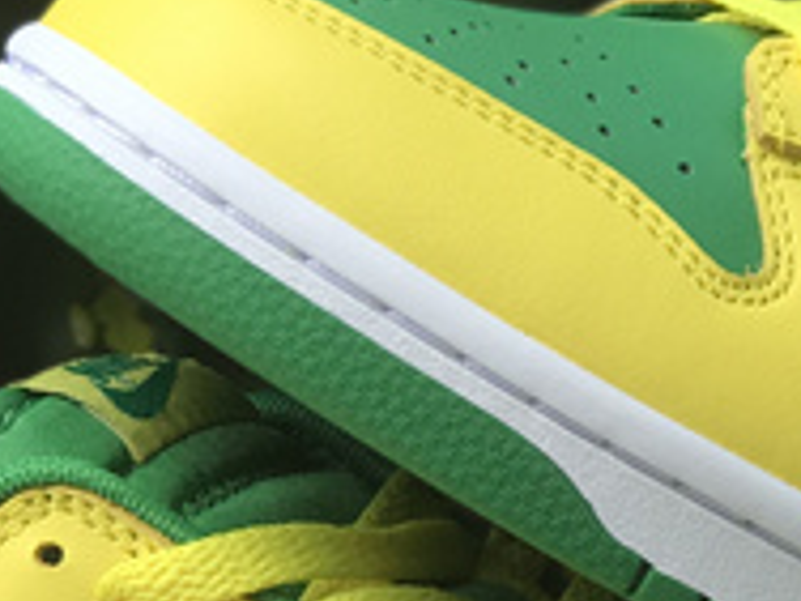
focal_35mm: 224
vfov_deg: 6.6
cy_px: 629
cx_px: 669
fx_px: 5183
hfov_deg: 8.8
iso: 20
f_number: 2.8
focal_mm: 6.6
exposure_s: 1/239
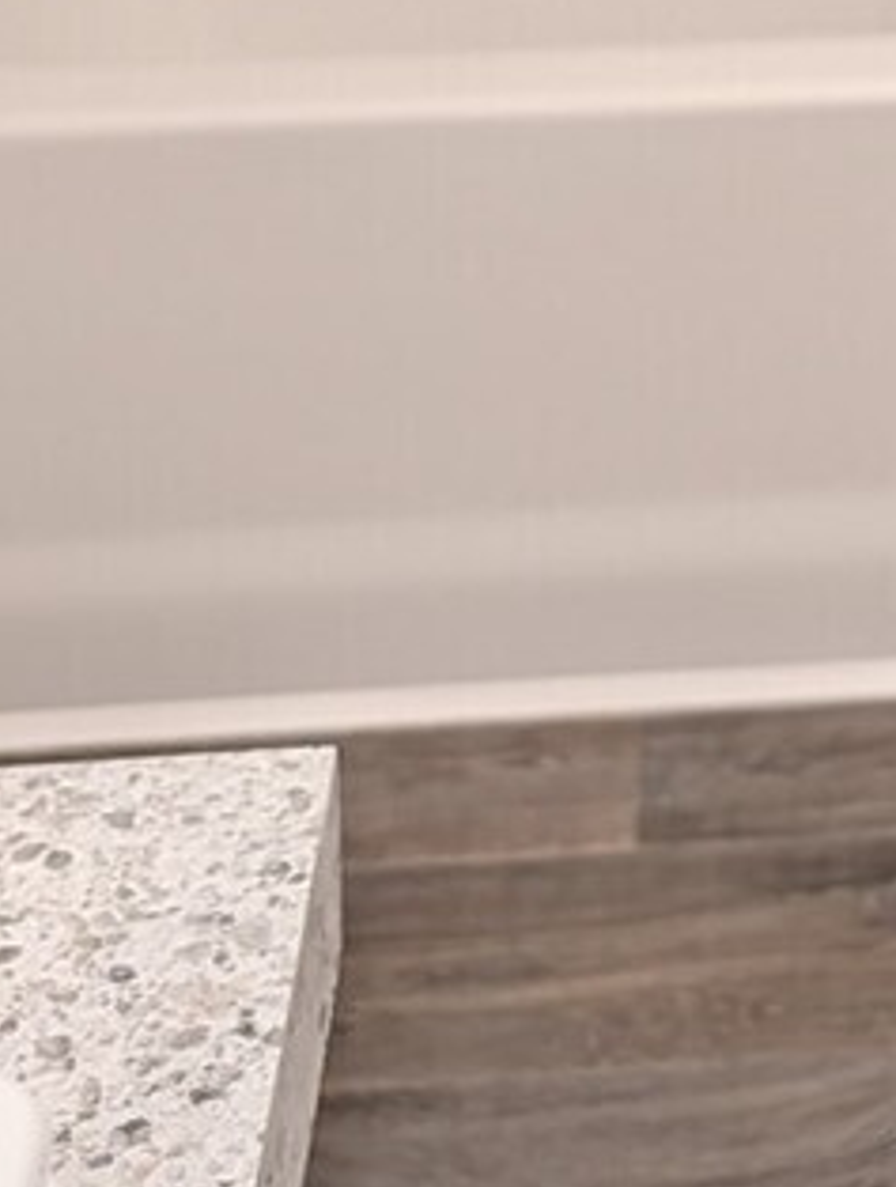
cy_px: -1144
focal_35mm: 110
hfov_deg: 12.9
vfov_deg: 14.8
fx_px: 3781
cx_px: 1259
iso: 93
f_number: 1.68
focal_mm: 6.9
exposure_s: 1/40
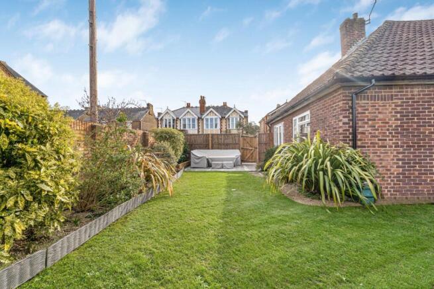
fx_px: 193
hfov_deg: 96.7
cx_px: 217
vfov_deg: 73.8
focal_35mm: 16
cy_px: 144
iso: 640
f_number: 8
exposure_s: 1/500
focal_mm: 16
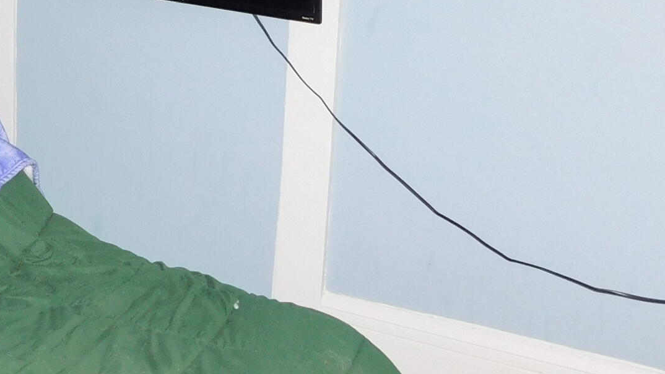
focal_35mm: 70
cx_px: -66
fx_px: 1234
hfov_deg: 27.6
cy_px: 95
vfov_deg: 17.1
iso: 200
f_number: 3
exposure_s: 1/30
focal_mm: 4
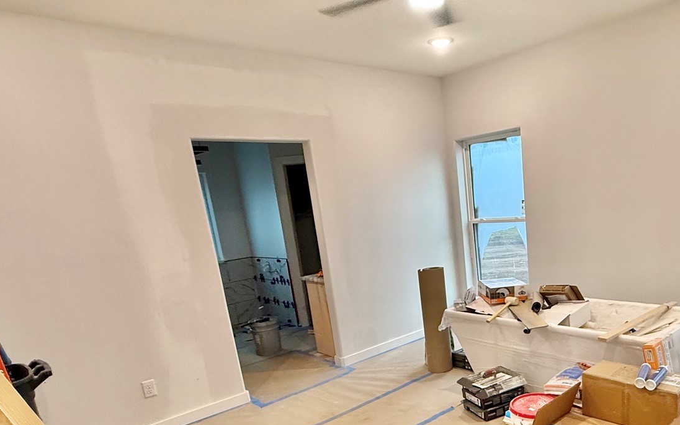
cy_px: 308
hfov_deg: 68.1
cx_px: 462
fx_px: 482
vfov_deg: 46.2
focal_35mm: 26
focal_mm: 2.22
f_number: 2.2
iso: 250
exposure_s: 1/120
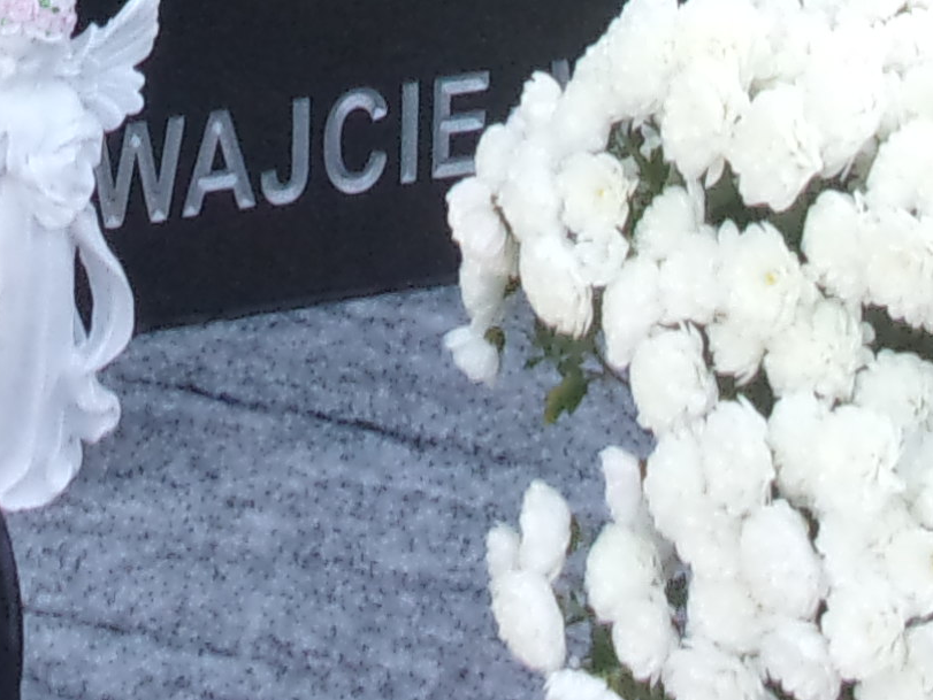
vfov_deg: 8.7
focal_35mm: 159
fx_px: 4287
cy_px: -782
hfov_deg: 12.3
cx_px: 107
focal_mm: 5.1
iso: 161
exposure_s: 1/125
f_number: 3.9
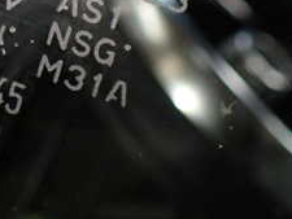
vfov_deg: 17.9
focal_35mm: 80
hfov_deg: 23.0
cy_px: -14
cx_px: -30
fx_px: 675
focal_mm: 5.4
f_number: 2.3
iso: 320
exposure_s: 1/125
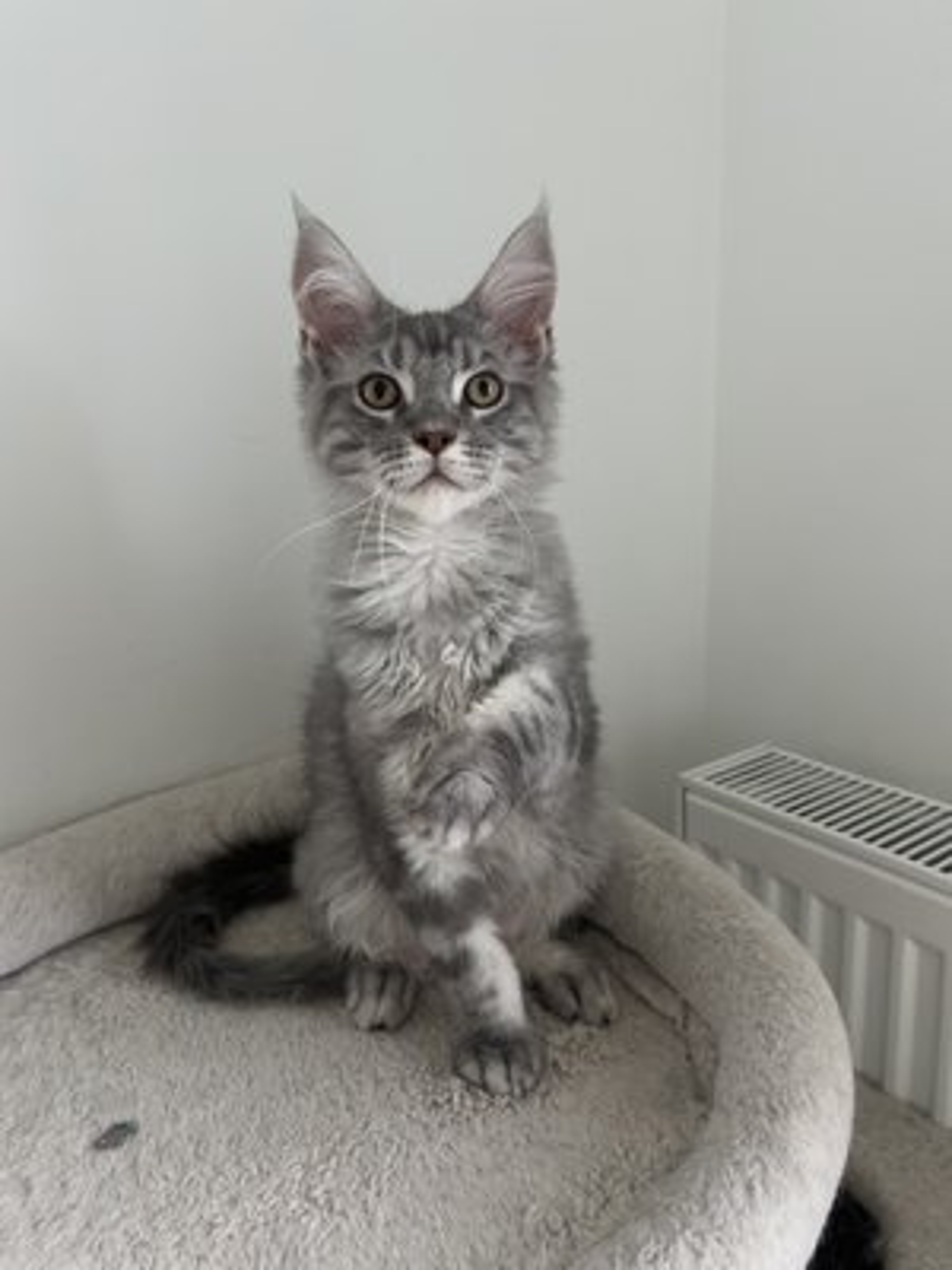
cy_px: 635
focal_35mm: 26
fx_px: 953
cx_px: 476
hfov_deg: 53.1
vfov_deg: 67.3
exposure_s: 1/60
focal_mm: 5.7
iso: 400
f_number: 1.5
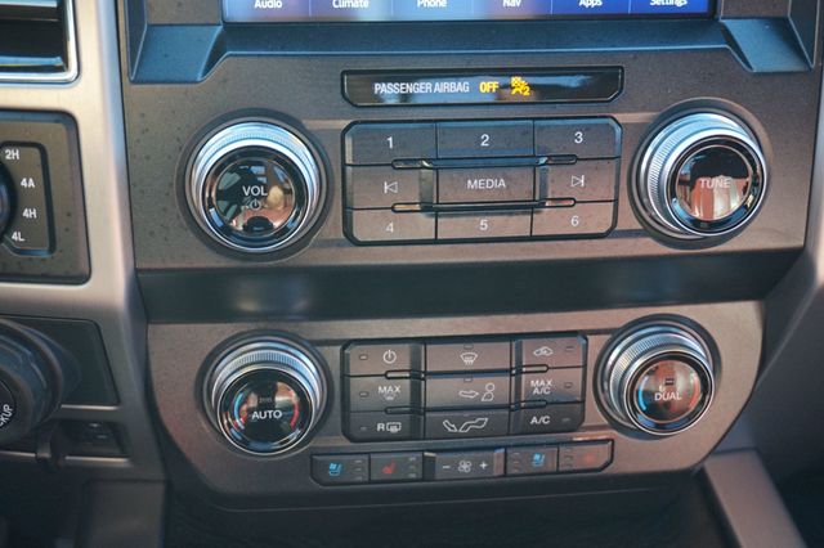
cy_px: 274
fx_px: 1132
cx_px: 412
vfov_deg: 27.2
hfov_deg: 40.0
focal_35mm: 50
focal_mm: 33
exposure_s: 1/60
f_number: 5
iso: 1000
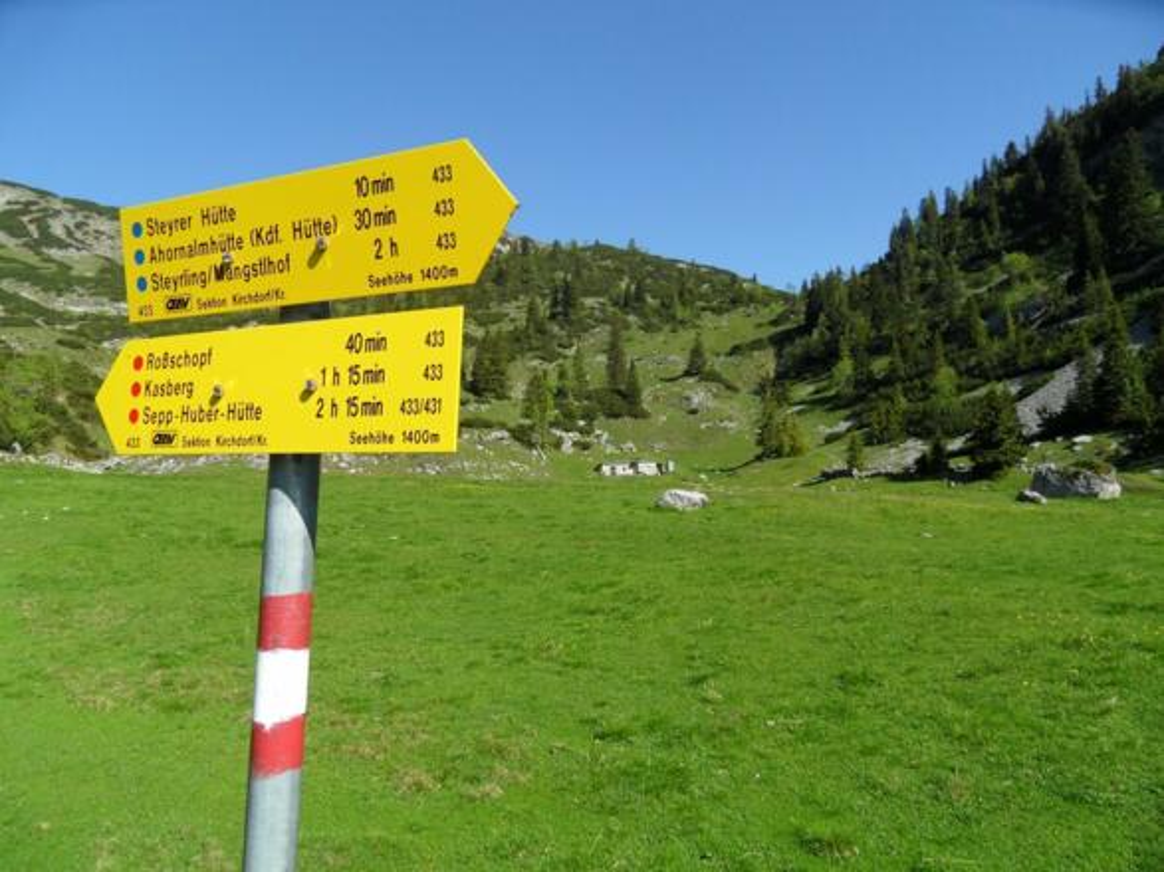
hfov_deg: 71.6
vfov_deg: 56.8
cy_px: 436
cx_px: 582
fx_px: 807
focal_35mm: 24
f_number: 3.2
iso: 80
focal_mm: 3.9
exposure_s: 1/1000
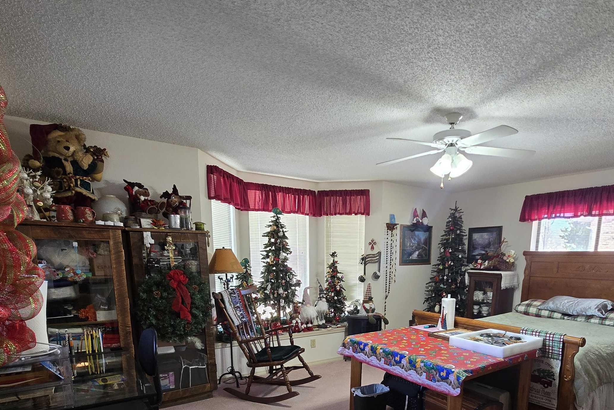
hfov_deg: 83.5
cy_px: 321
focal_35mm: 20
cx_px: 351
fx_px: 341
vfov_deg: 57.8
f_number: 2.2
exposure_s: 1/60
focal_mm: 2.2
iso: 250
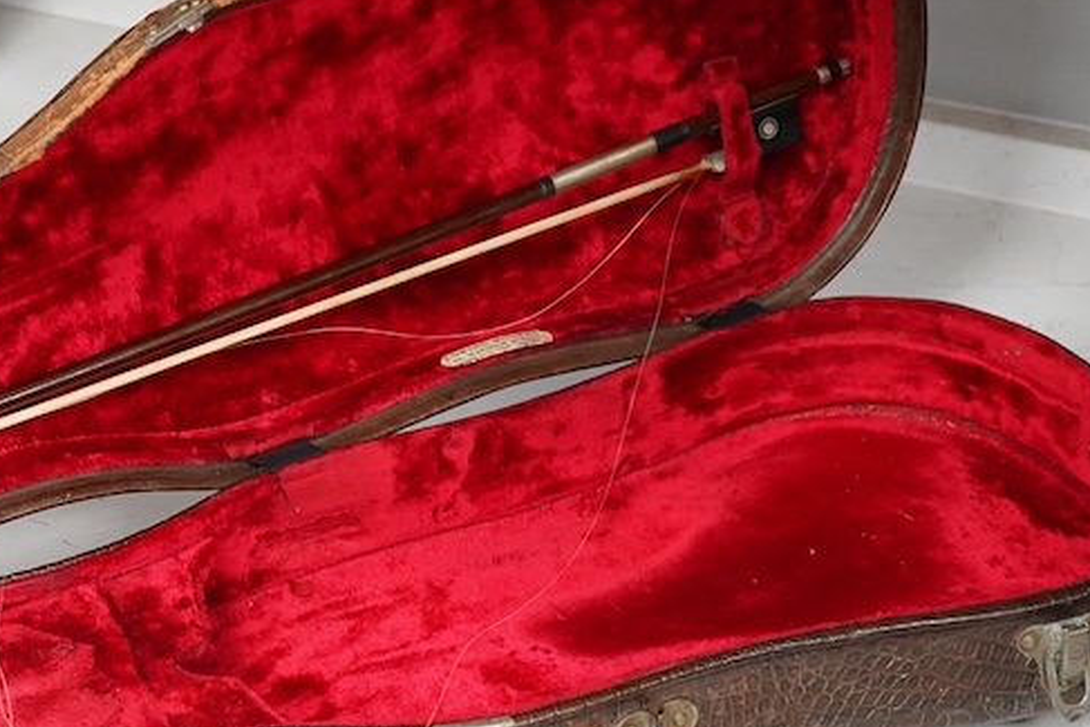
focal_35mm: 104
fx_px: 3150
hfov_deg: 19.3
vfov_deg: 13.2
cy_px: 454
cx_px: 151
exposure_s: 1/160
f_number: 4
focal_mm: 30
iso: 2000
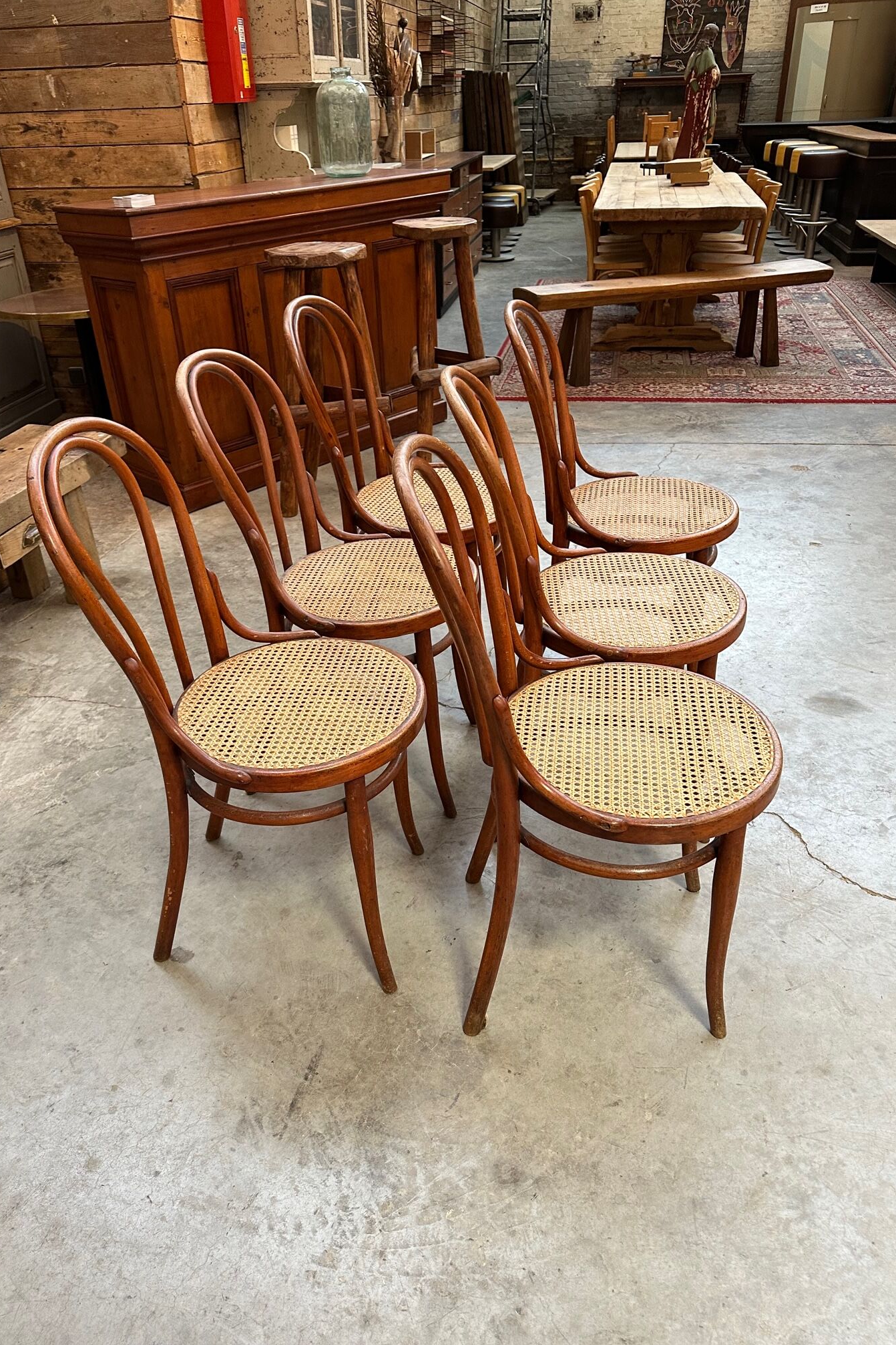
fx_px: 933
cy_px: 672
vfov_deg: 71.5
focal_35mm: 25
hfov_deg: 51.2
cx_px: 411
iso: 250
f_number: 1.78
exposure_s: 1/112
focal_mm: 6.86
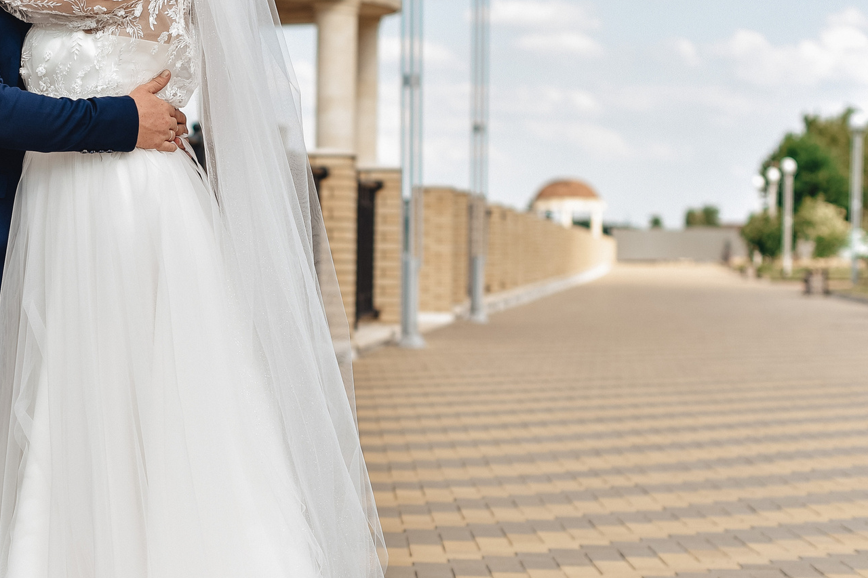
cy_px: 284
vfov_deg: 13.7
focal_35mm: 100
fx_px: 2411
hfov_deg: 20.1
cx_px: 134
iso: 125
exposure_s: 1/1250
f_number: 2.8
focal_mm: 50
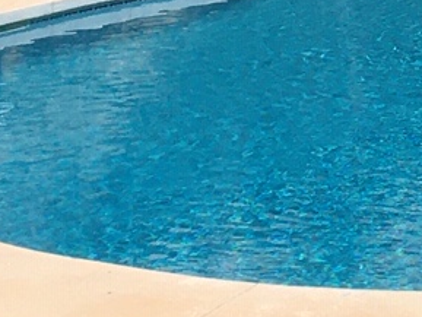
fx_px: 2464
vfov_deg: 7.1
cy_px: -294
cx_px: 517
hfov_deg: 9.6
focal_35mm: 202
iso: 25
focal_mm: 4.15
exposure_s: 1/3846
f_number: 2.2
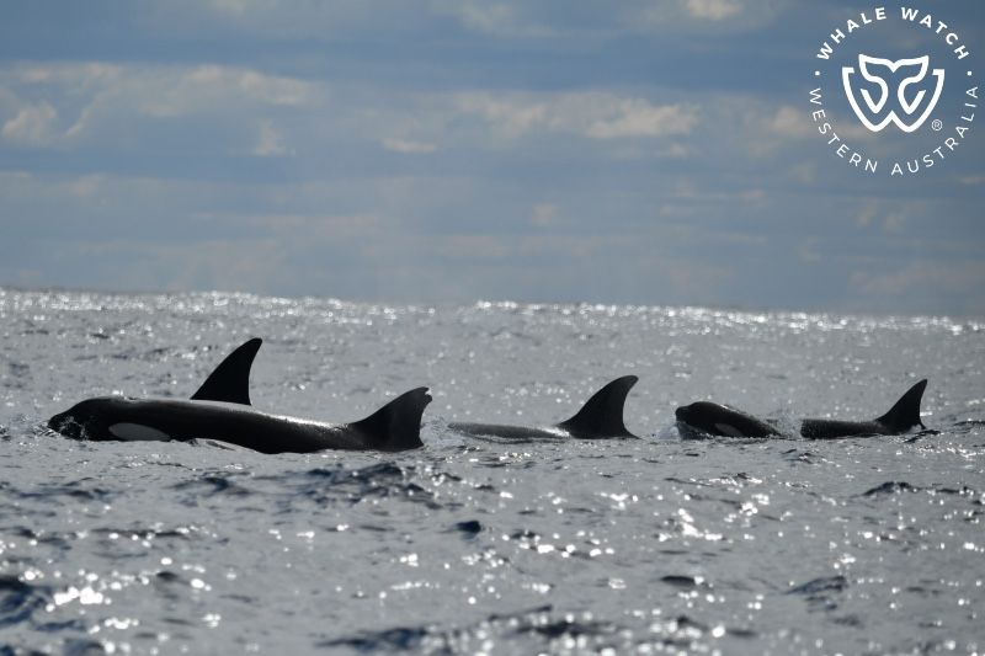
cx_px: 492
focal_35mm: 360
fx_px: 9847
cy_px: 328
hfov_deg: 5.7
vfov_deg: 3.8
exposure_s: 1/8000
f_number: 6
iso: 450
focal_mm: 360
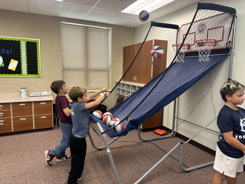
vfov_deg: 56.8
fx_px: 170
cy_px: 92
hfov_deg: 71.6
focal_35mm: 24
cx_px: 122
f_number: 1.78
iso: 125
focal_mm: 6.86
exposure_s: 1/60
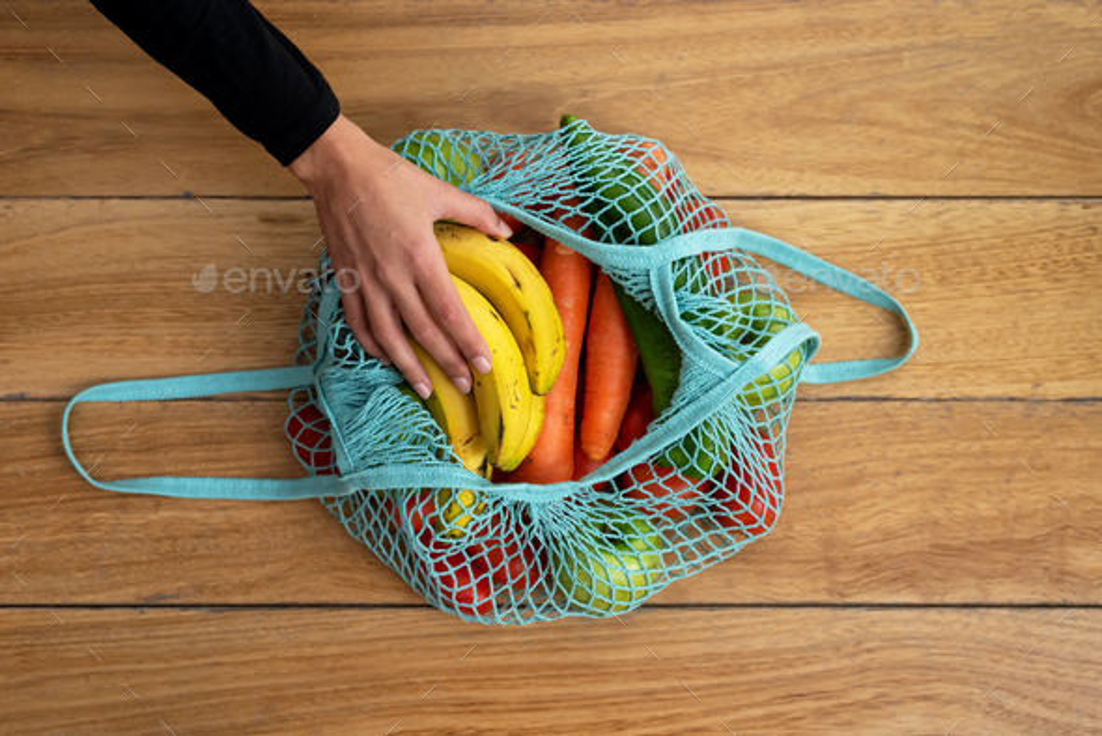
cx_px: 551
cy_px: 368
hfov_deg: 39.6
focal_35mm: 50
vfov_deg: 27.0
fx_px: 1531
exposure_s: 1/200
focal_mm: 50
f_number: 5.6
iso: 500
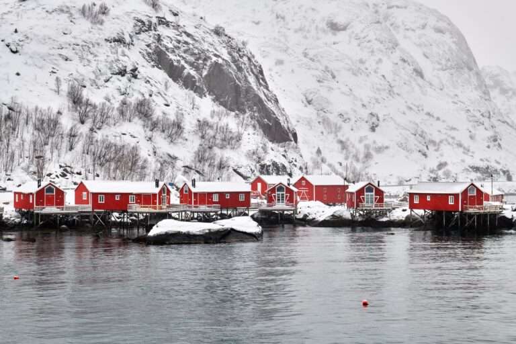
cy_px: 172
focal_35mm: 70
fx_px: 1003
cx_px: 258
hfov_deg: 28.8
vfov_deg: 19.5
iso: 64
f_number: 13
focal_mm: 70
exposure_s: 1/8
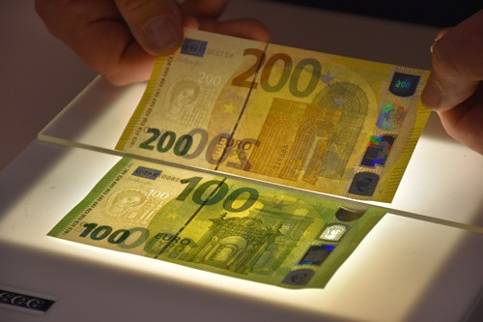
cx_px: 242
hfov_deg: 10.6
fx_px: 2615
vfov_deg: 7.0
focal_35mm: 195
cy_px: 161
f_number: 7.1
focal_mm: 130
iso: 800
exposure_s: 1/200
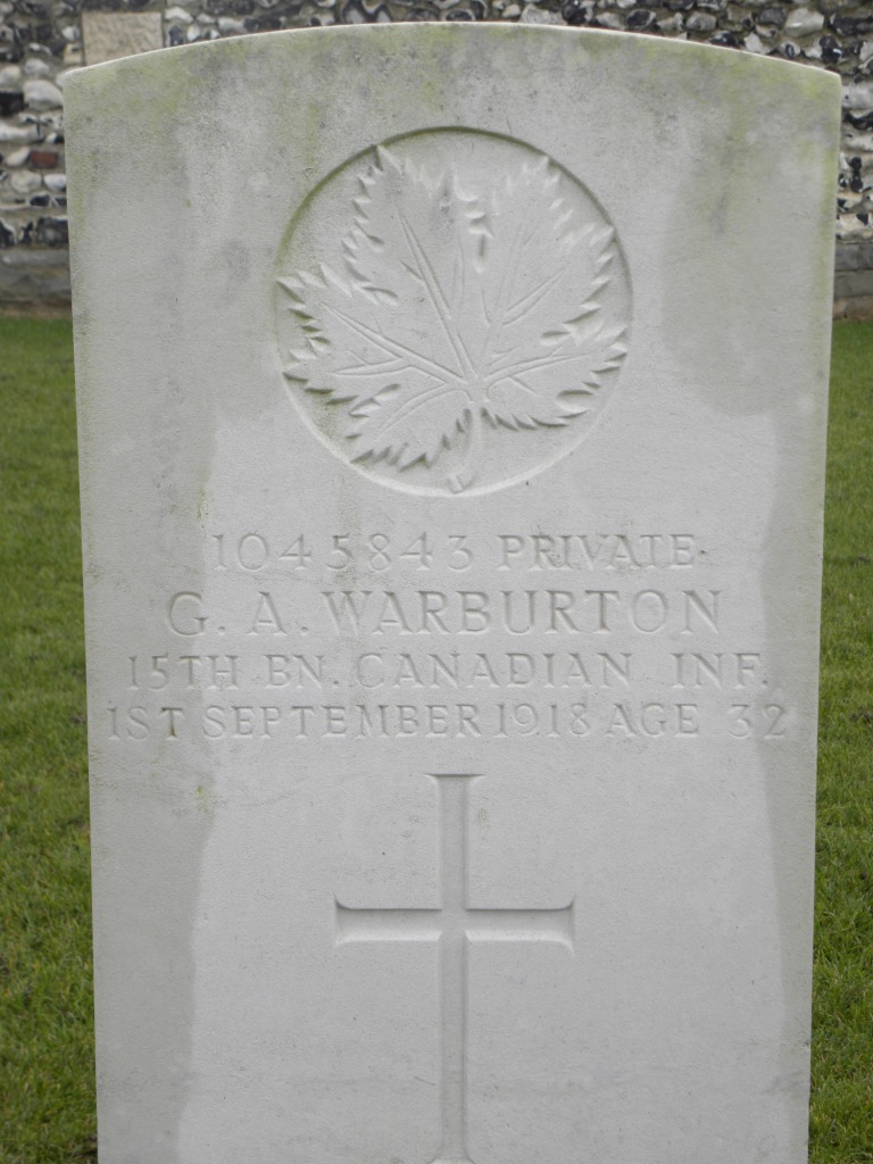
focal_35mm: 75
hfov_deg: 19.6
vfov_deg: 26.0
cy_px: 582
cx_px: 436
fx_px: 2522
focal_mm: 13.4
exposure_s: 1/107
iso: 64
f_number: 4
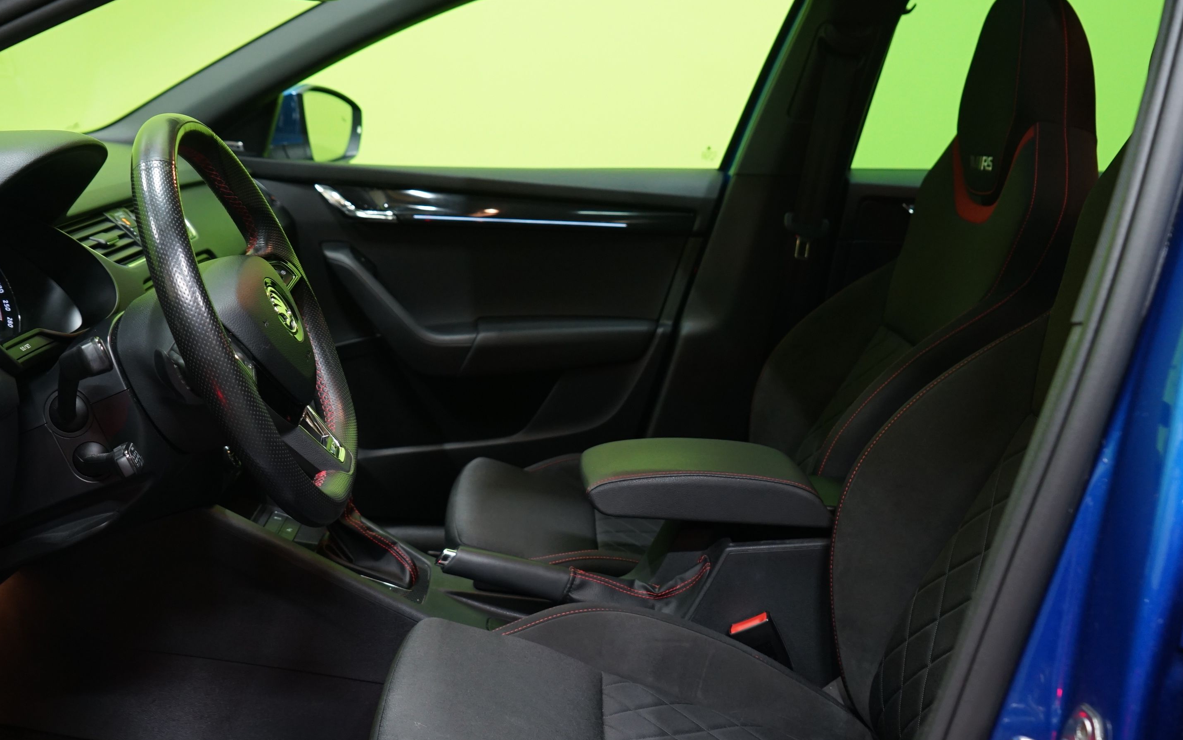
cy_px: 343
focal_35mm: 42
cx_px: 536
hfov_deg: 47.1
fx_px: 1354
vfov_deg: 30.5
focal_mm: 30
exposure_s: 1/20
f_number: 4.5
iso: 1000
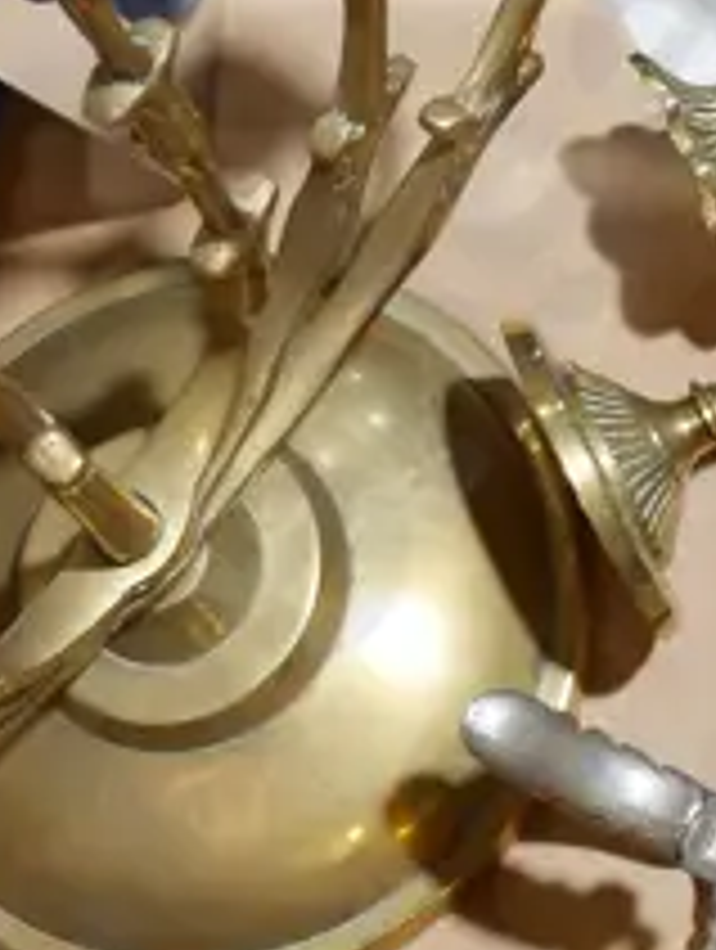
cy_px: -167
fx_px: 4262
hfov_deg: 9.5
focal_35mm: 155
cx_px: 835
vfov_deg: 12.4
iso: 320
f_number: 3.6
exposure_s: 1/60
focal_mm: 16
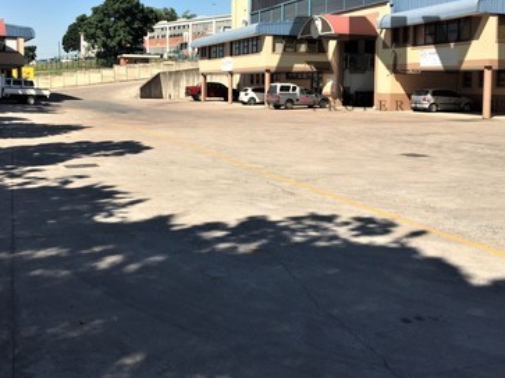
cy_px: 122
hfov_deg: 46.8
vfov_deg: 35.5
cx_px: 243
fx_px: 583
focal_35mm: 40
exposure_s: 1/1582
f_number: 2.2
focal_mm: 4.15
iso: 32
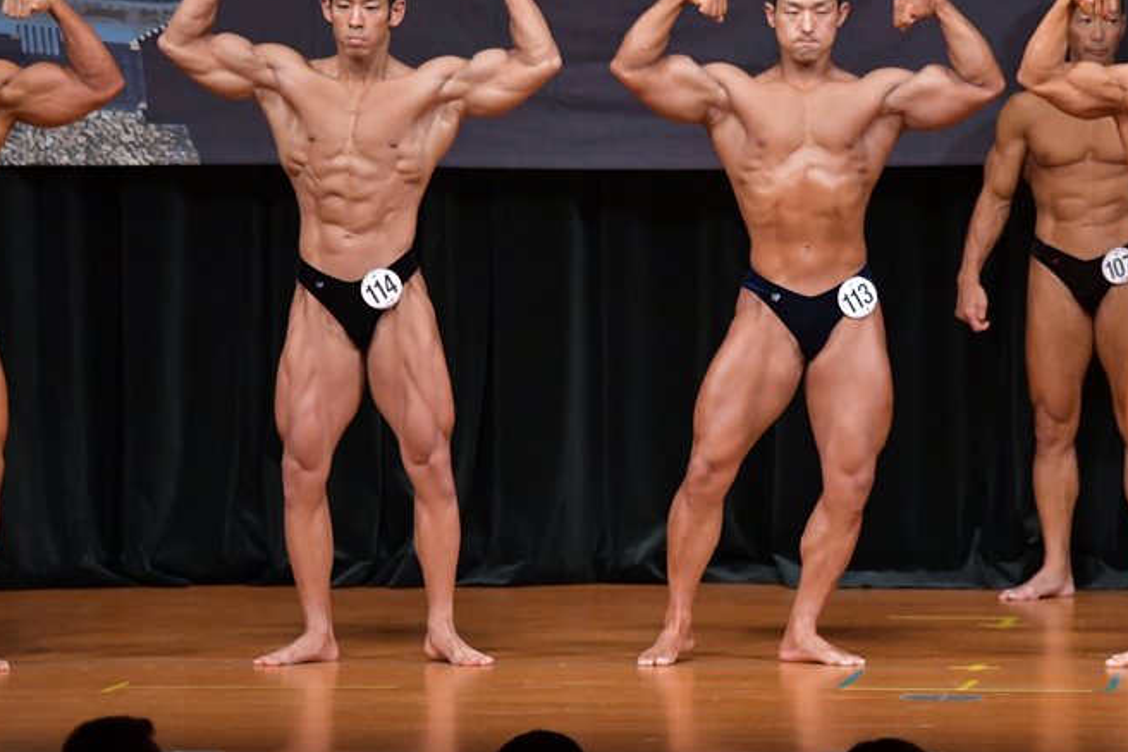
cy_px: 334
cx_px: 603
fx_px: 9992
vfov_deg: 4.3
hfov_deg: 6.5
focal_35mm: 319
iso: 5000
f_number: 5.6
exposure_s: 1/400
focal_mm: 180
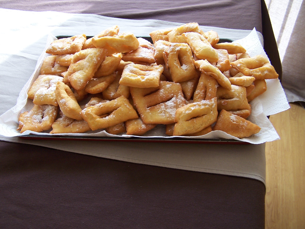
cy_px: 114
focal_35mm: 38
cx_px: 152
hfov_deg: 49.0
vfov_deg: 37.7
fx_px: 335
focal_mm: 6.3
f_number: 2.8
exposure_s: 1/30
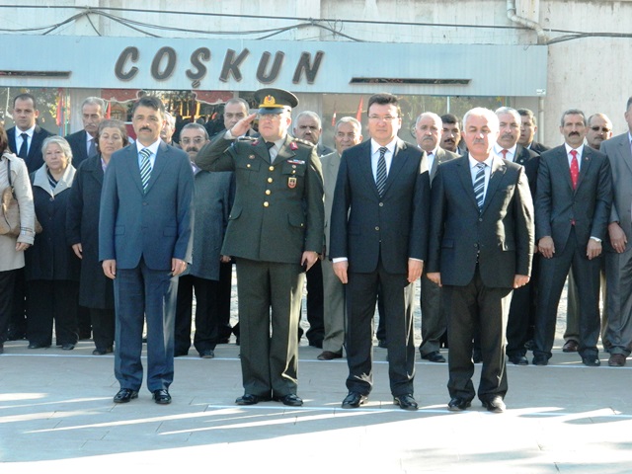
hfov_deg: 19.1
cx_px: 316
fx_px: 1881
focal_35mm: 103
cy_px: 237
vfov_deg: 14.4
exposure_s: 1/200
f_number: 4.5
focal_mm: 18.6
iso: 400
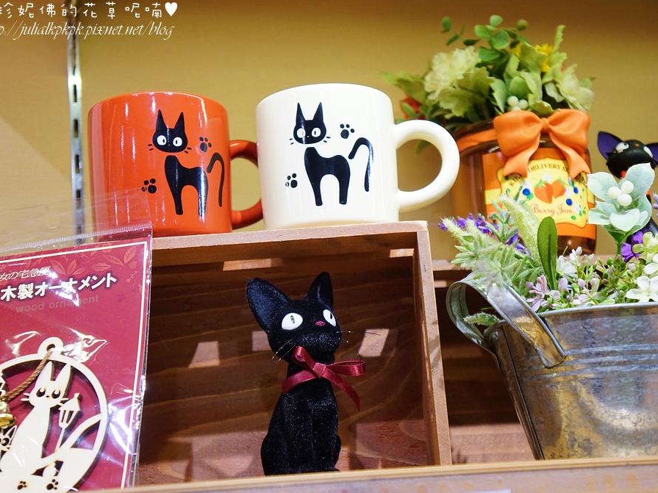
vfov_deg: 22.2
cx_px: 354
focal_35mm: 66
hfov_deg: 29.4
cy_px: 249
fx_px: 1254
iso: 800
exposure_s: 1/80
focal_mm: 40
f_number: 4.5
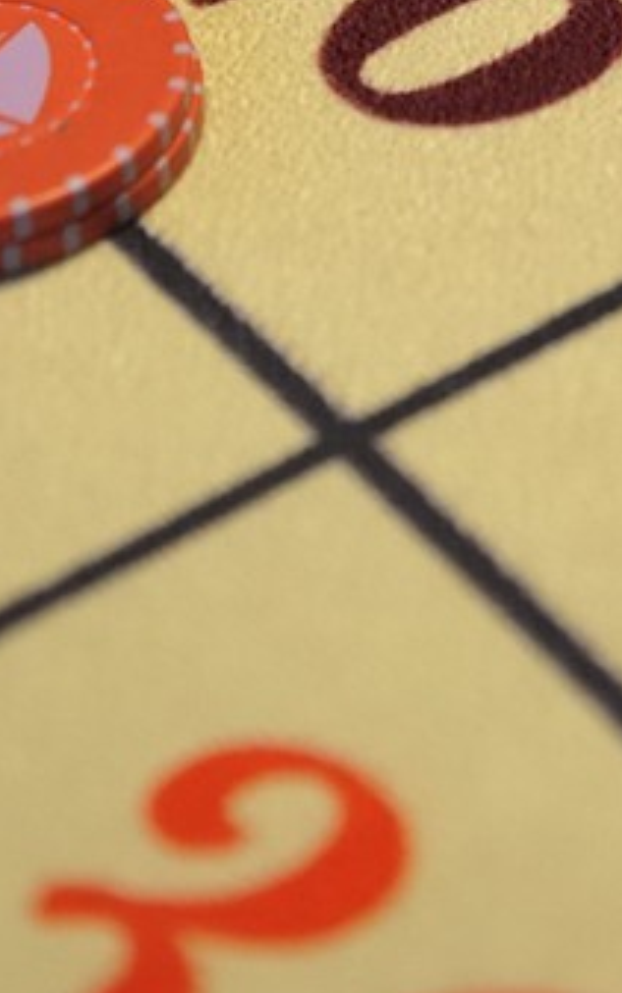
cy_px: -961
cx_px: 1073
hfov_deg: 7.4
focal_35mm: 174
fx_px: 4713
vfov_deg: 11.0
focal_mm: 36
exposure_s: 1/60
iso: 800
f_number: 3.2
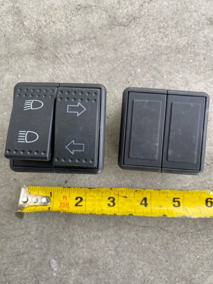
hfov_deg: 53.1
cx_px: 106
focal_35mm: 26
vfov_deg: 67.3
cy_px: 142
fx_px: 213
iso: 32
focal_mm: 5.1
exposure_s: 1/182
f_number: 1.6
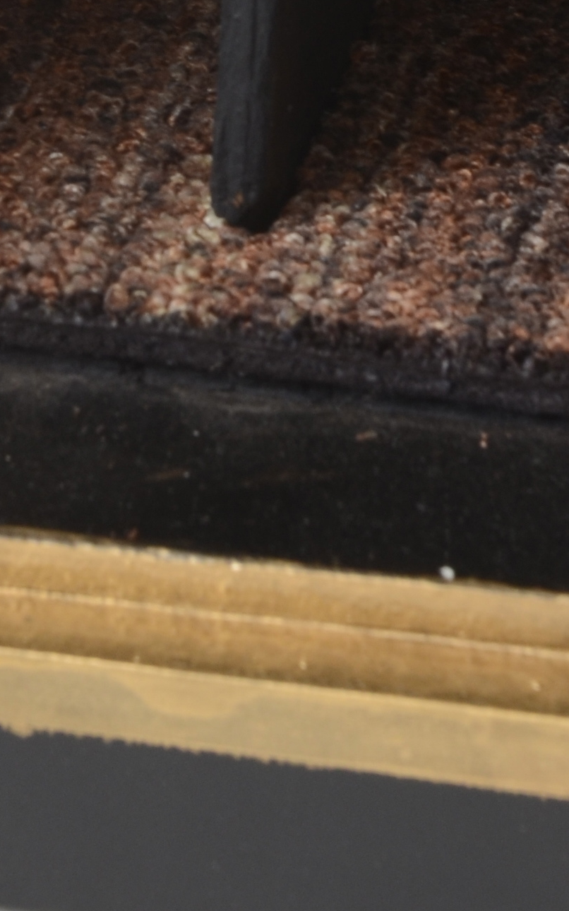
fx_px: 8388
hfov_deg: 3.9
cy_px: -458
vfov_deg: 6.1
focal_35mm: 338
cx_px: 196
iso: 200
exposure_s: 1/125
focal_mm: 58
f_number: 8
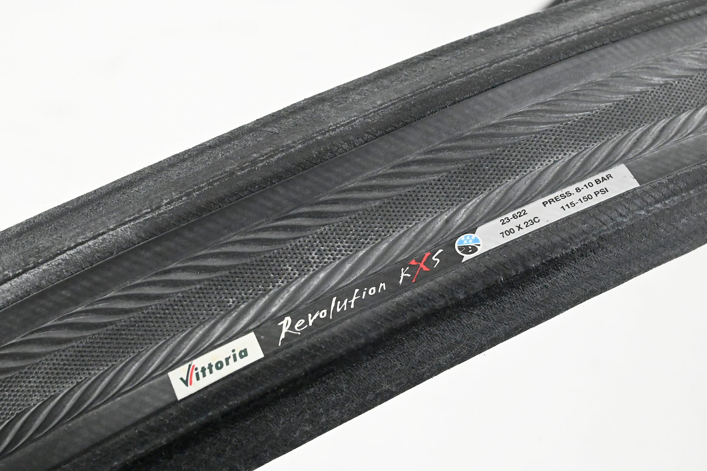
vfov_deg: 20.9
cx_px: 354
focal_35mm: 65
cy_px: 236
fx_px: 1276
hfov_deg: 31.0
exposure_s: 1/500
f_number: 14
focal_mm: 65
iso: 25600
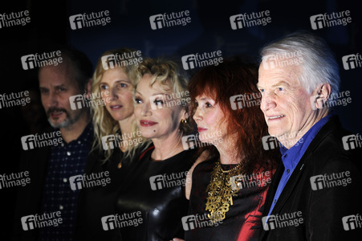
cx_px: 181
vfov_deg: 9.8
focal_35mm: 140
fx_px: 1407
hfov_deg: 14.7
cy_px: 120
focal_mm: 140
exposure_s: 1/200
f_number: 8
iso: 400
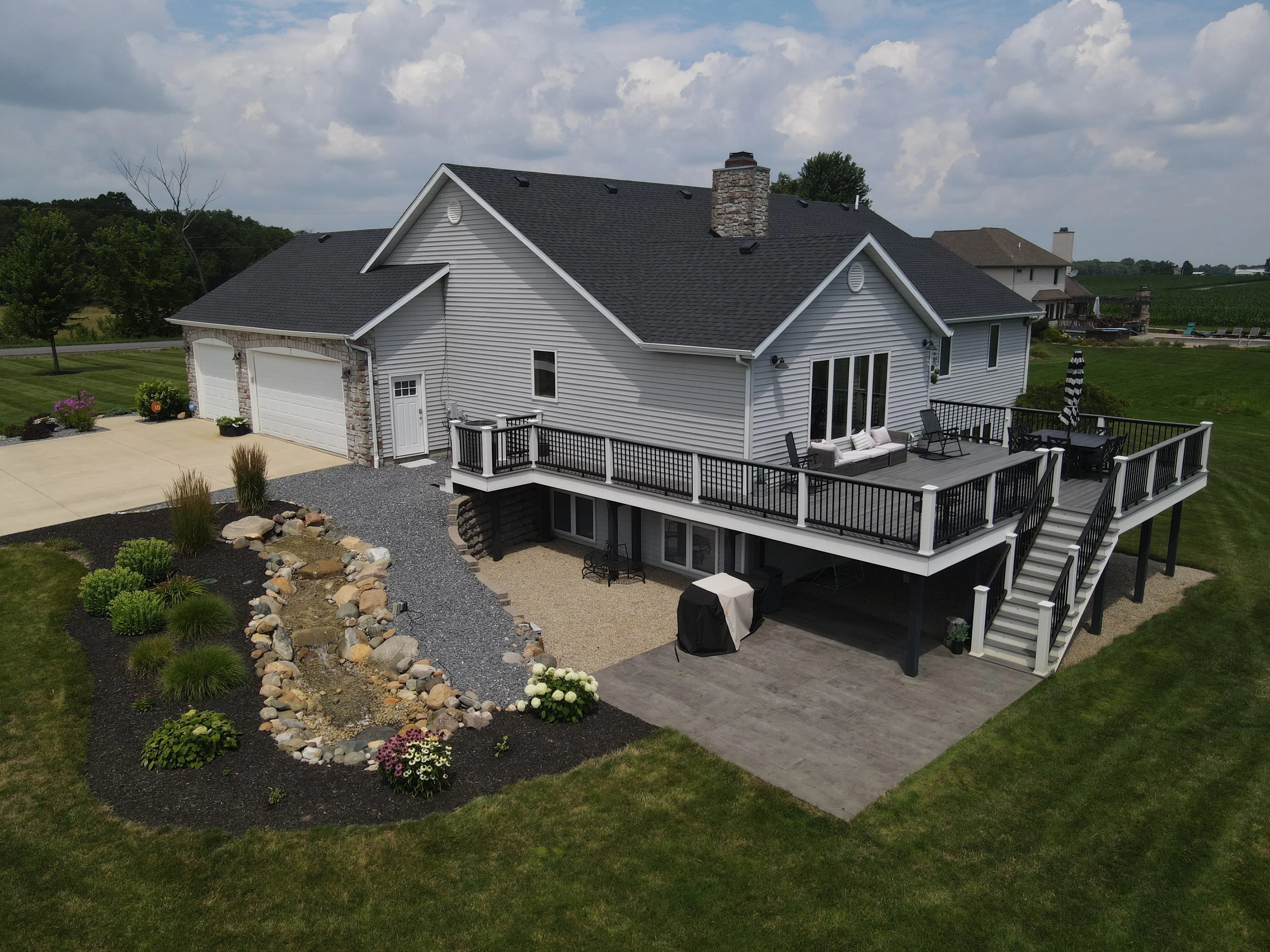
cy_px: 476
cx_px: 635
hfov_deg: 71.6
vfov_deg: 56.8
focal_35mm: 24
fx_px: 881
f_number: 2.8
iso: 110
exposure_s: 1/1500
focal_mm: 4.5
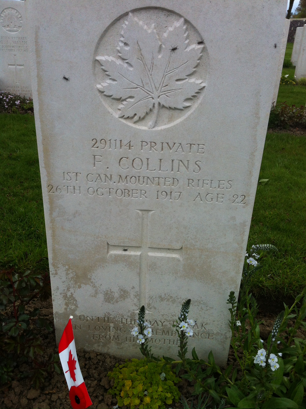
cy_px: 204
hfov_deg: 40.6
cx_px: 153
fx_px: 414
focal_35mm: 35
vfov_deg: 52.7
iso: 80
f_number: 2.8
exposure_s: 1/914
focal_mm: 3.85
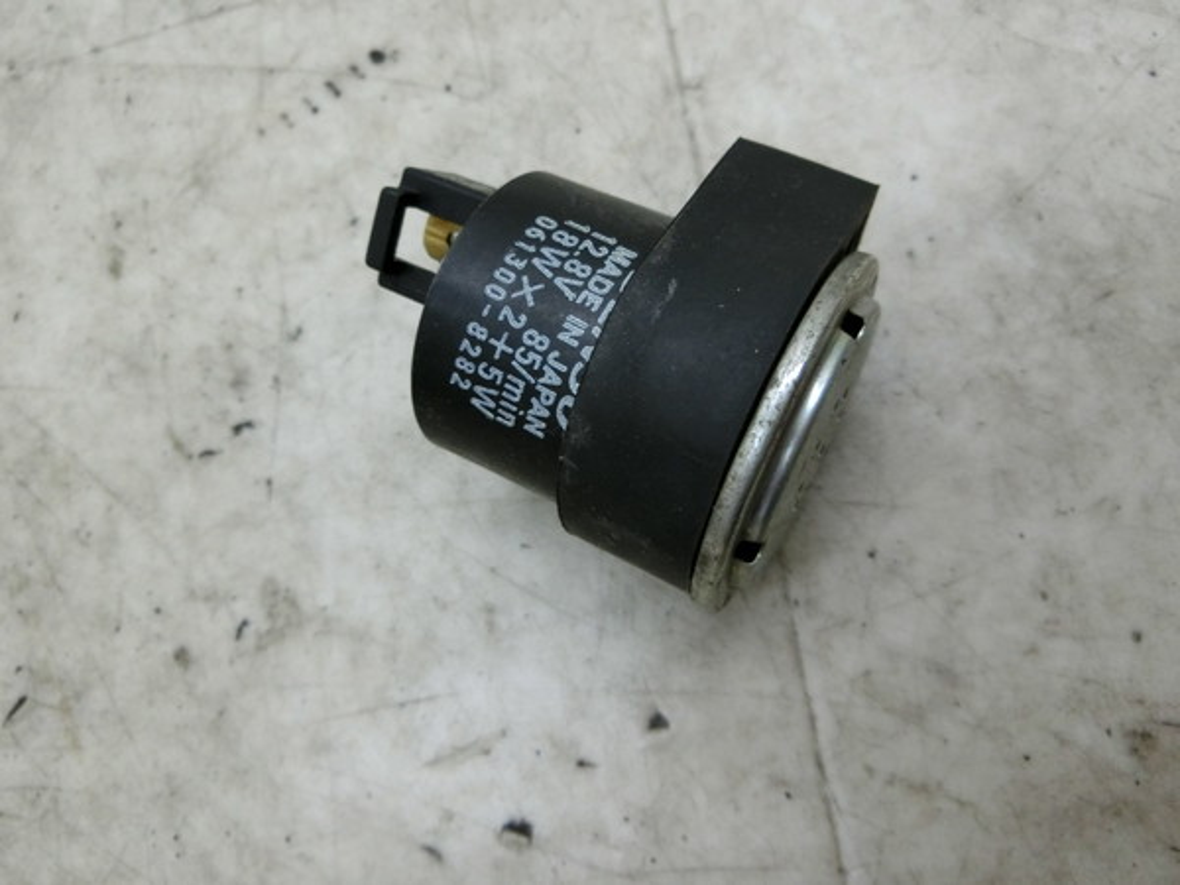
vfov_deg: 54.9
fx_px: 852
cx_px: 590
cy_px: 442
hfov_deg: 69.4
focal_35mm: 25
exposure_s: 1/80
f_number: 3.5
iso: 400
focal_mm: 4.5
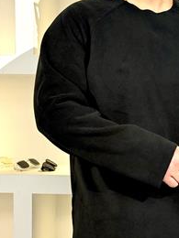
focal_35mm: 86
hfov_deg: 17.0
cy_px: 98
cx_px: 154
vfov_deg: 22.7
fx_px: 593
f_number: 1.78
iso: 160
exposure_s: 1/100
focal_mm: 6.76
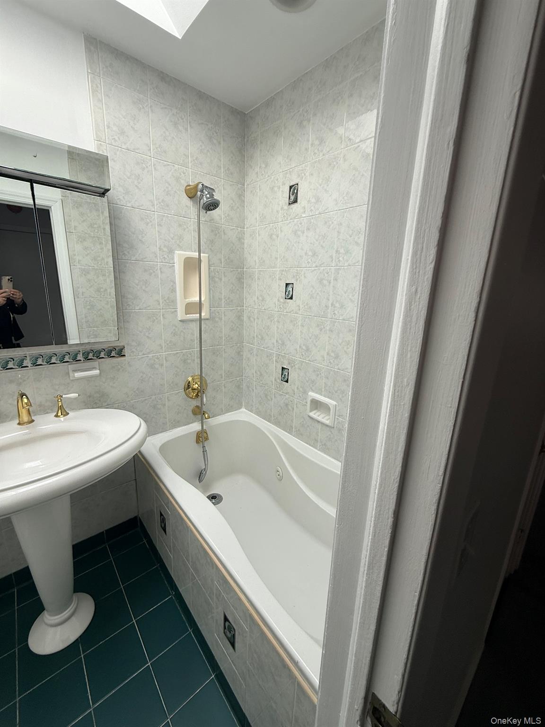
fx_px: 294
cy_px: 364
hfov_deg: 85.7
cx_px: 272
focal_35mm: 14
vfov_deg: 102.1
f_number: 2.2
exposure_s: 1/151
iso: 50
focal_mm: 2.22
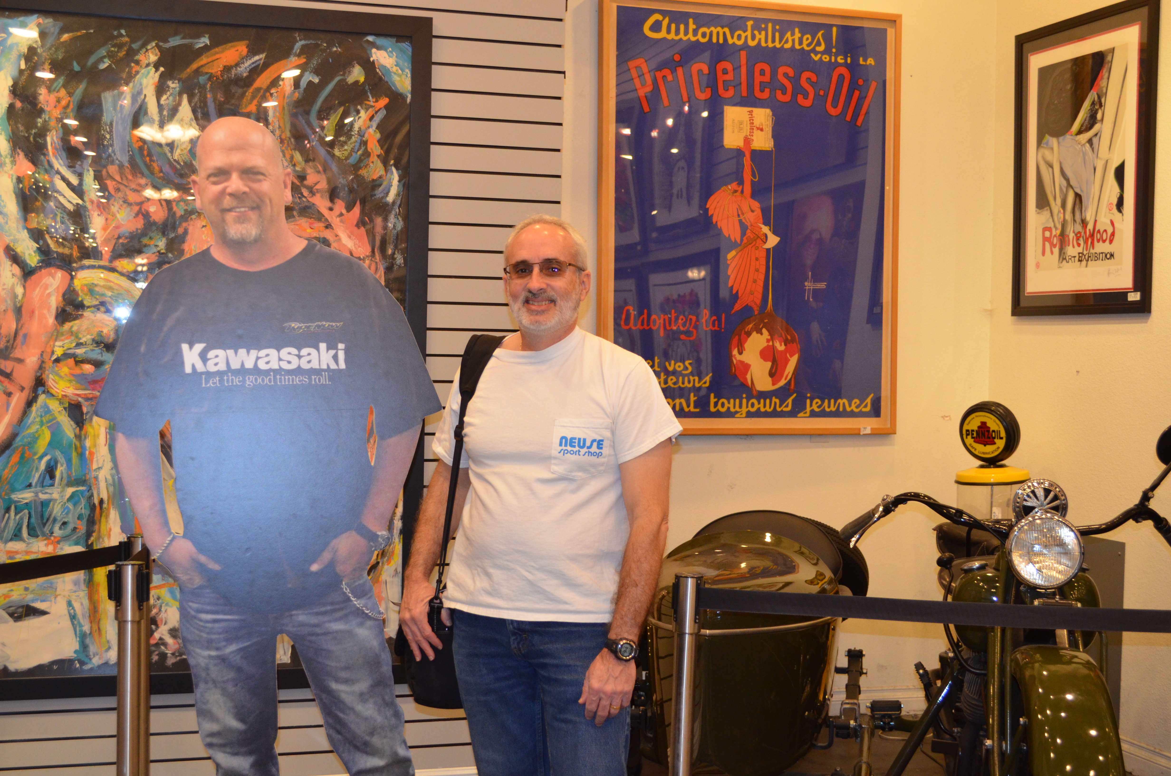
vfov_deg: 28.0
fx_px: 1558
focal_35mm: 48
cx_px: 586
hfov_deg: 41.2
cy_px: 388
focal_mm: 32
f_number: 4.8
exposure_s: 1/60
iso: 1250
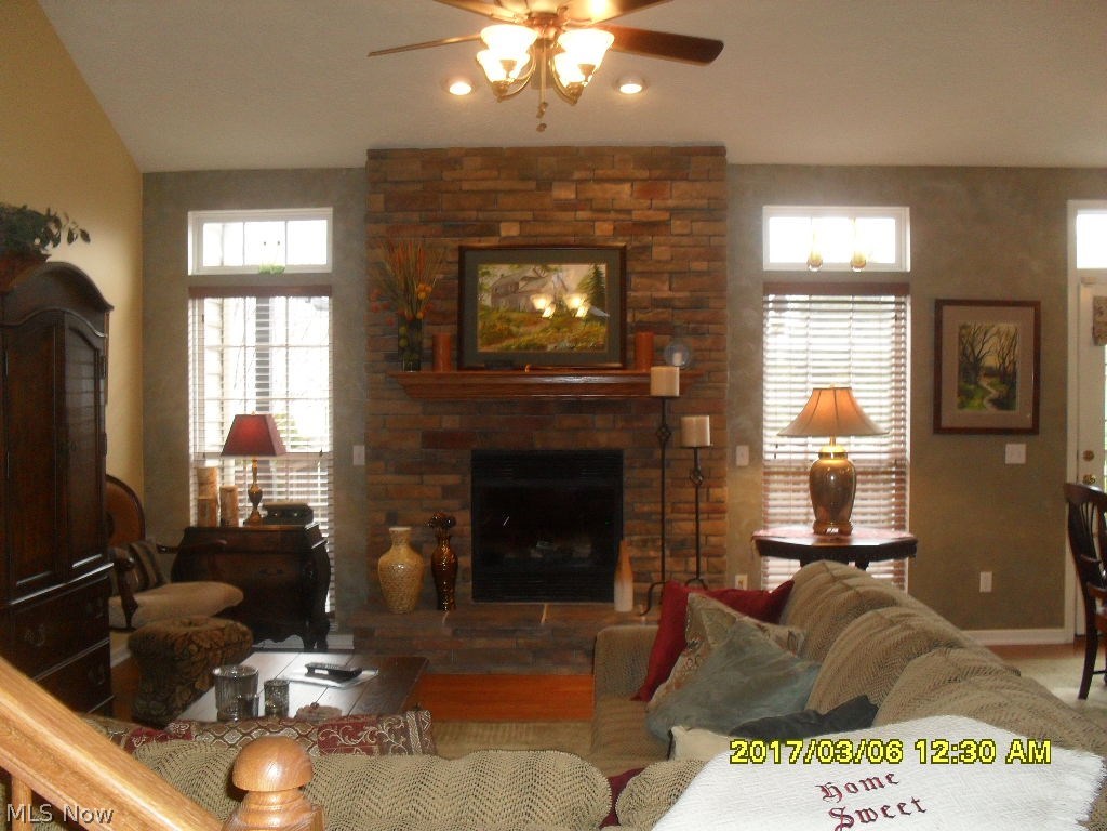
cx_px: 554
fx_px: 1119
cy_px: 416
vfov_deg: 40.7
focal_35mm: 35
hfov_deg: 52.6
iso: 200
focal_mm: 6.3
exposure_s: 1/45
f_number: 3.2
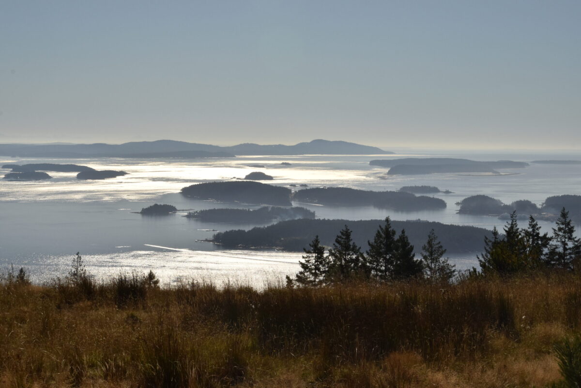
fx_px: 1331
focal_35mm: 82
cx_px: 290
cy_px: 194
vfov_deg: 16.6
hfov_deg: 24.6
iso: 400
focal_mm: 55
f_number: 16
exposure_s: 1/1000
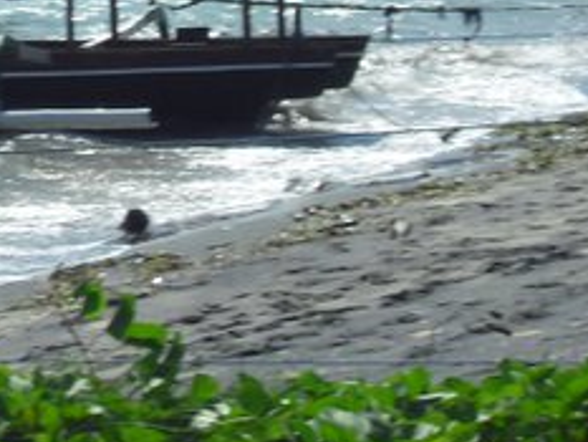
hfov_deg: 7.3
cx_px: -172
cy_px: -280
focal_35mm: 268
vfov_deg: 5.5
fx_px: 4555
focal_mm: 12.8
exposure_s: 1/200
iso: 100
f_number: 12
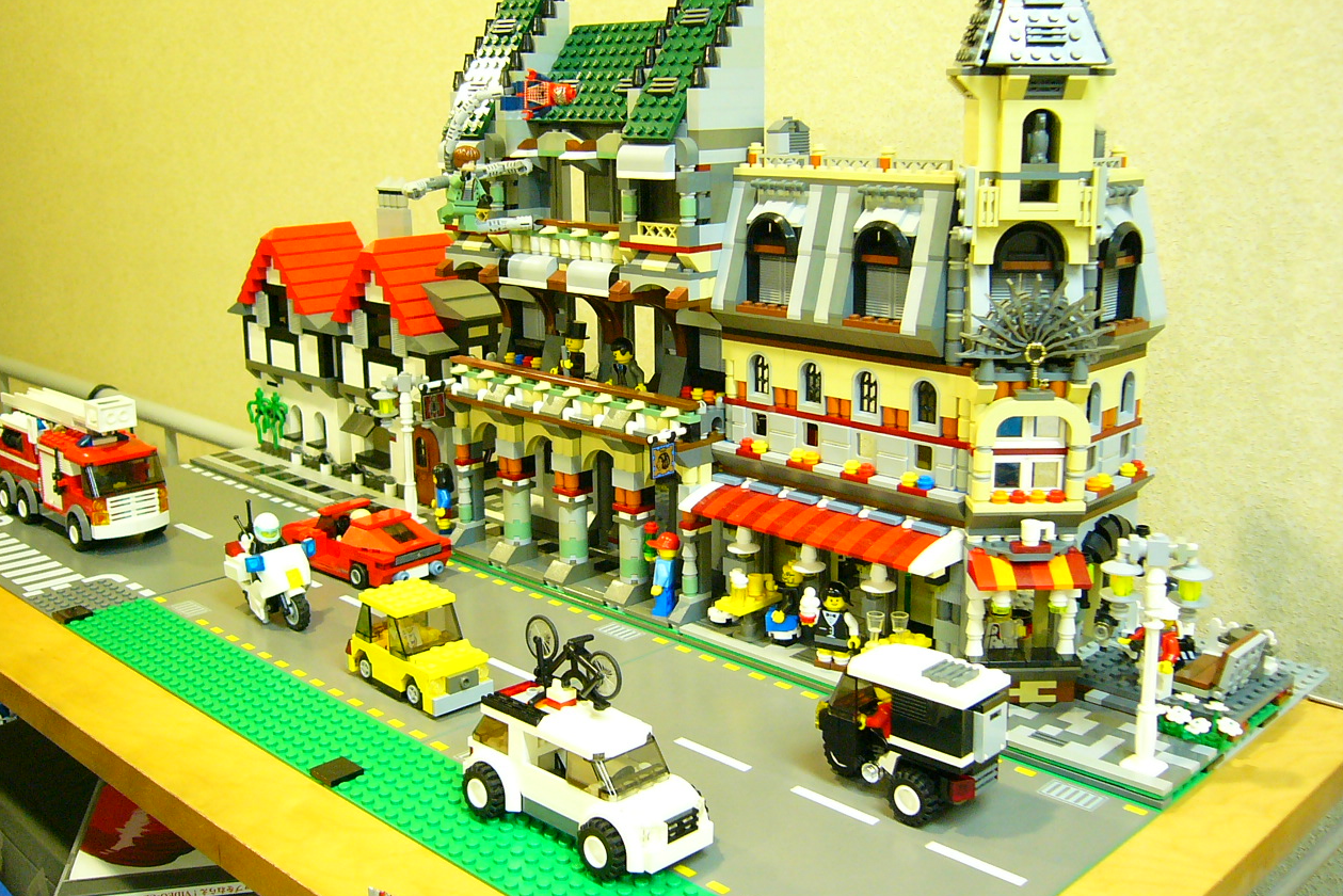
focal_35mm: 37
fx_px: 1381
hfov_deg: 51.9
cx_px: 678
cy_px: 407
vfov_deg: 35.9
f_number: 2.8
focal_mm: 5.8
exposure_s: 1/8
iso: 200
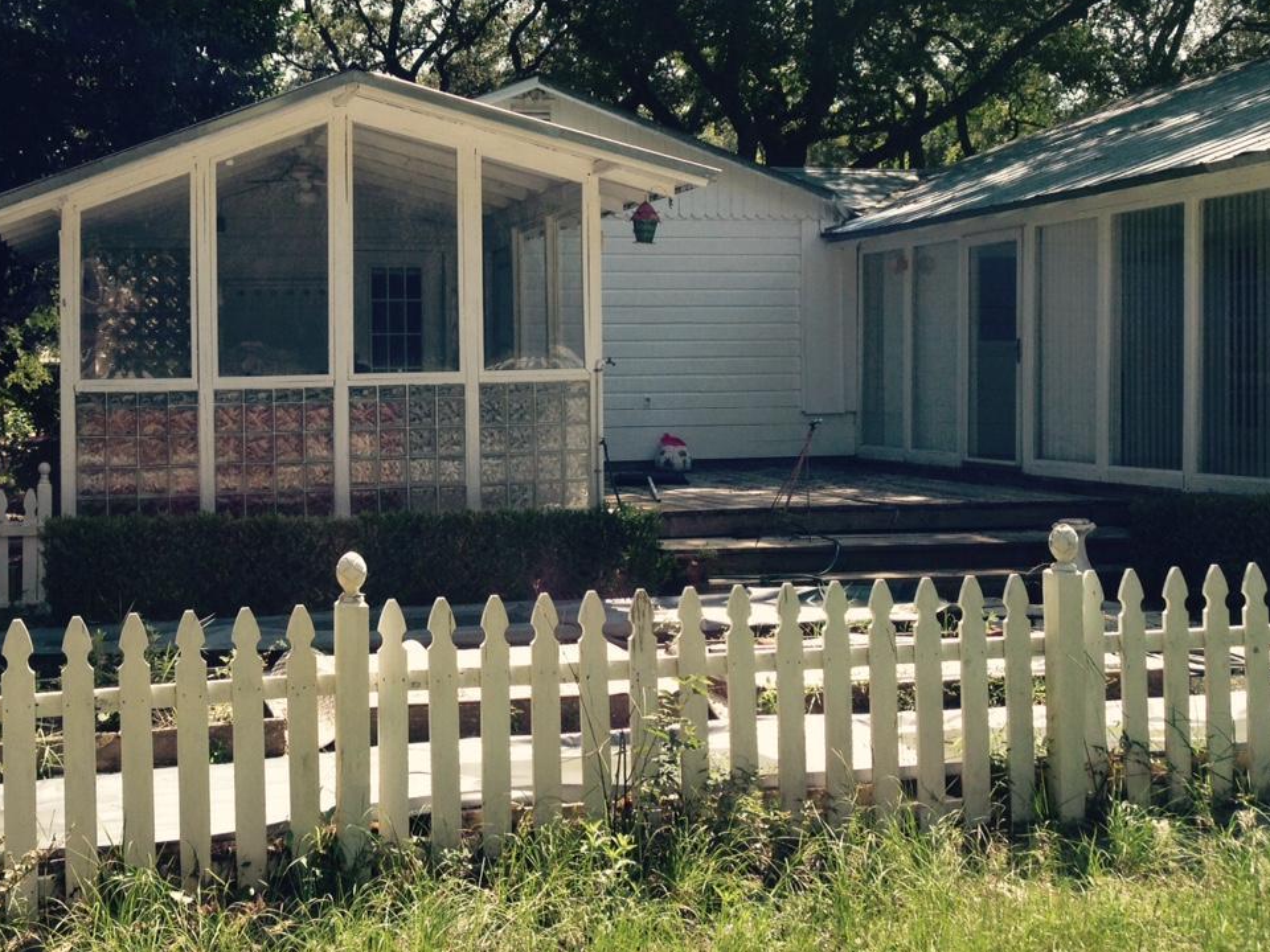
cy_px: 389
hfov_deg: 42.4
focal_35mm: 44
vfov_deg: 32.8
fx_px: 1614
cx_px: 431
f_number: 2.4
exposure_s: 1/703
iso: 50
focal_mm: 4.12
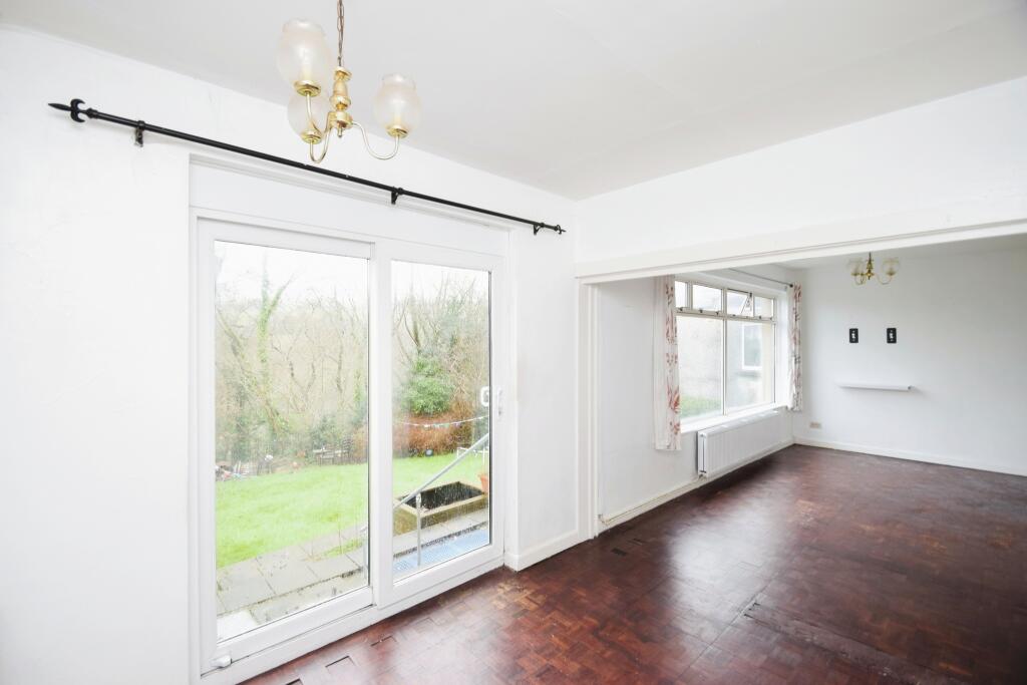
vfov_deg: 77.3
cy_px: 342
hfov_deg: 100.4
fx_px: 428
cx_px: 514
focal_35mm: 15
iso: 200
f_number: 4.5
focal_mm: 10
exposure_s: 1/10
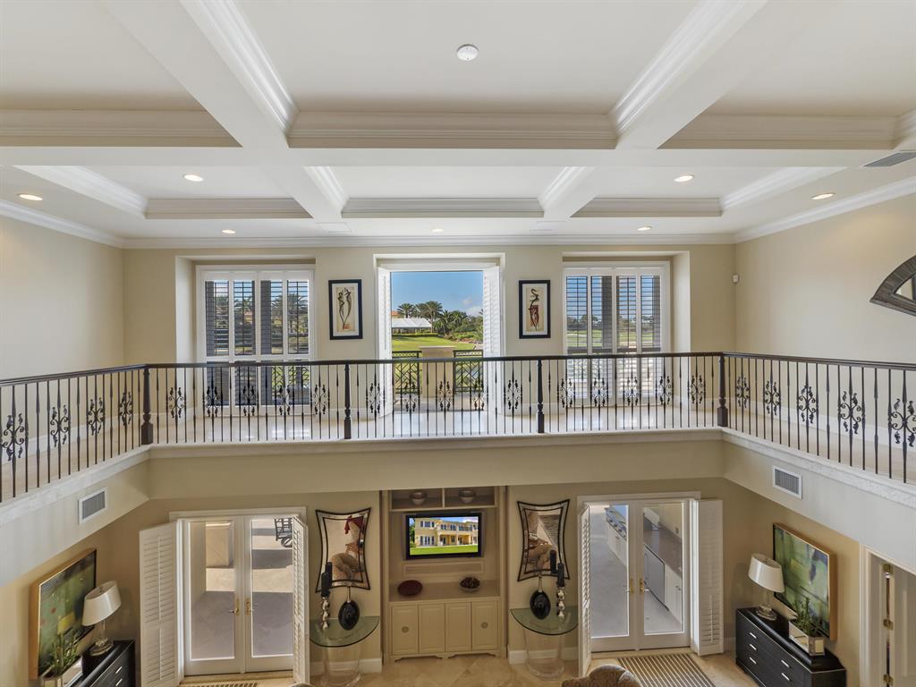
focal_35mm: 14
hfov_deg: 102.1
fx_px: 370
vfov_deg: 85.7
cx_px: 458
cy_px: 344
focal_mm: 7
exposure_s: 1/250
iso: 200
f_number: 6.3
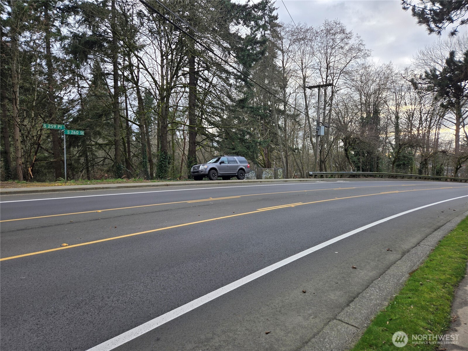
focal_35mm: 23
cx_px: 234
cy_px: 176
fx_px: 311
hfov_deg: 73.9
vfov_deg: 58.9
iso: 25
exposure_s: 1/224
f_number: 1.8
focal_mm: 5.4
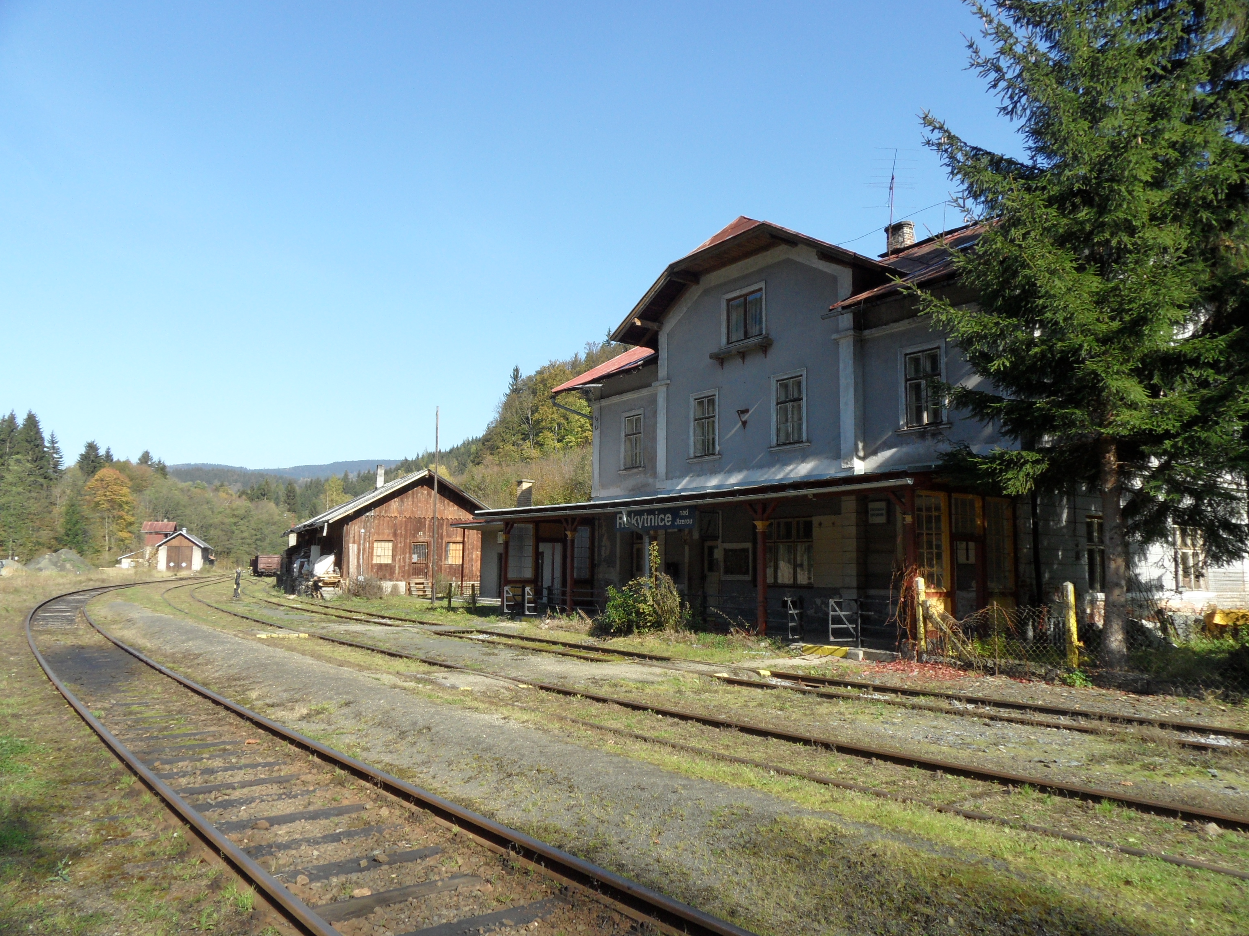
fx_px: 866
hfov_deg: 71.6
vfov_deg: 56.8
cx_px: 624
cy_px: 468
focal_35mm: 24
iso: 80
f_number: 4.6
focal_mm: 3.9
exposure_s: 1/350
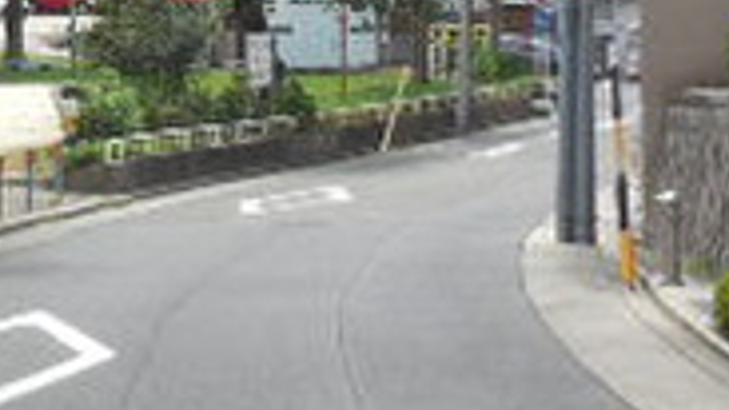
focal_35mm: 104
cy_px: -58
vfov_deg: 11.5
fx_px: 2011
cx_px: 167
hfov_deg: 20.4
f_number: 3.1
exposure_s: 1/640
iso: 125
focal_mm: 4.5
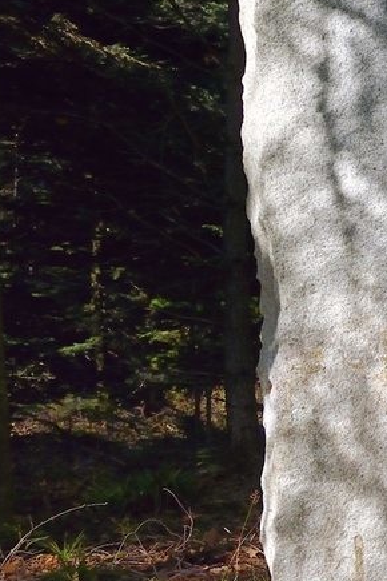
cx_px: 927
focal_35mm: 147
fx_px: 2370
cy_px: 149
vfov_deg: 13.9
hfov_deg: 8.5
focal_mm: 40
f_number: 7.1
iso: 800
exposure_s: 1/1600
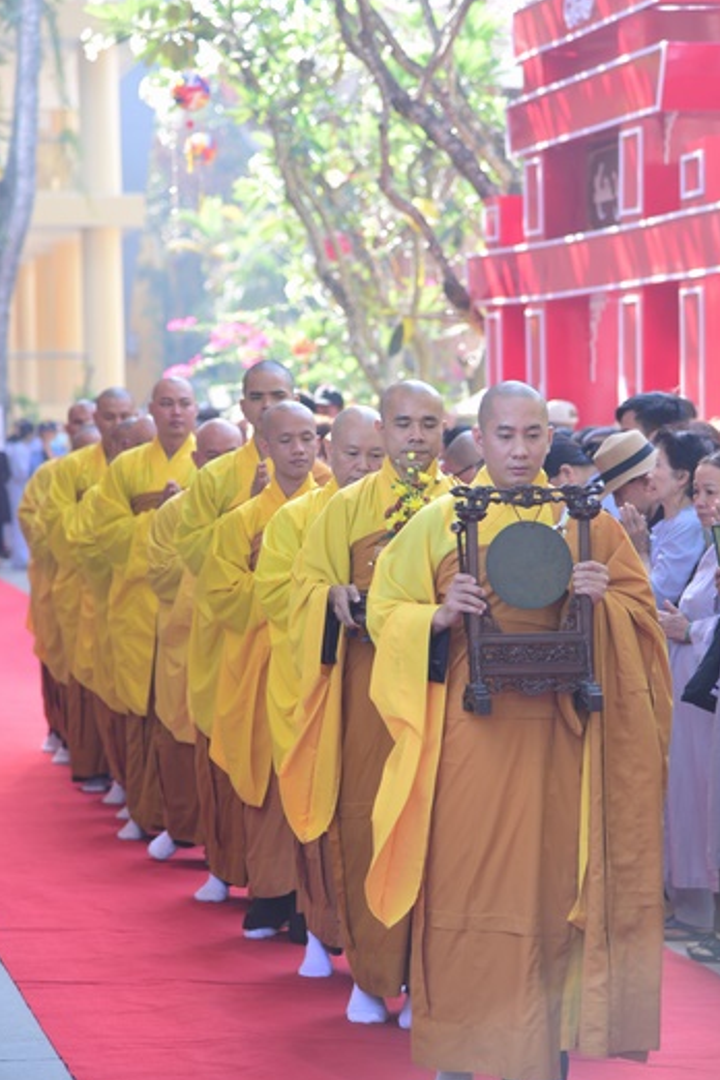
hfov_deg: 10.0
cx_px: 360
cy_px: 523
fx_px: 4110
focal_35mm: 137
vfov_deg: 15.0
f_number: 4
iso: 160
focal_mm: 110
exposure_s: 1/100
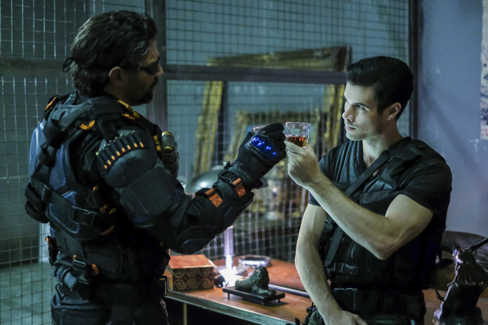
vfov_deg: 25.0
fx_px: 732
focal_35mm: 54
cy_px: 161
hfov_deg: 36.9
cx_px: 241
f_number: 1.4
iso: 6400
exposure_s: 1/125
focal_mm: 35
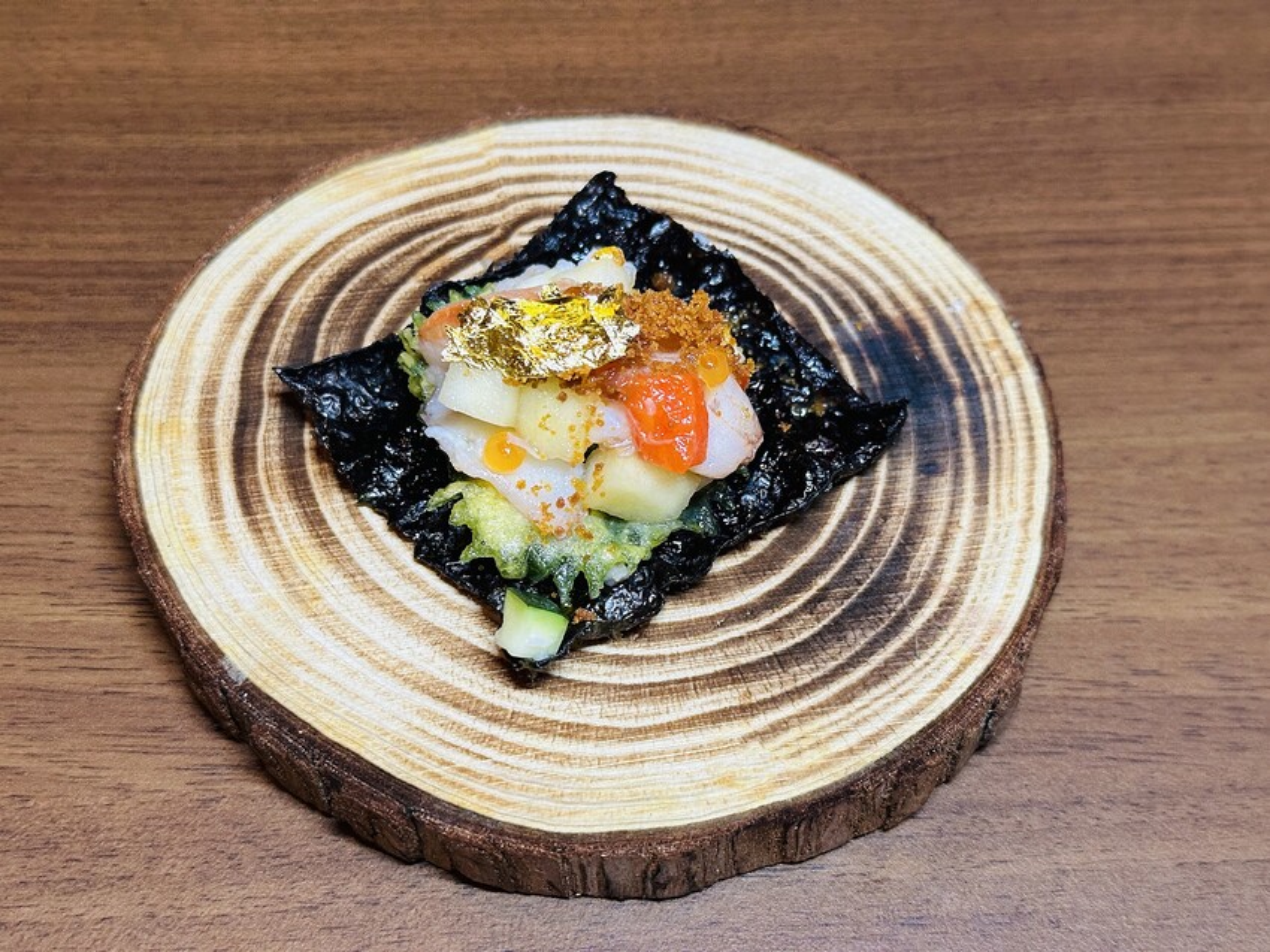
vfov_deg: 30.3
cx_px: 635
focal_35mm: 48
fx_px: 1761
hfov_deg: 39.7
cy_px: 476
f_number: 1.78
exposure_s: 1/40
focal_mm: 6.86
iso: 250
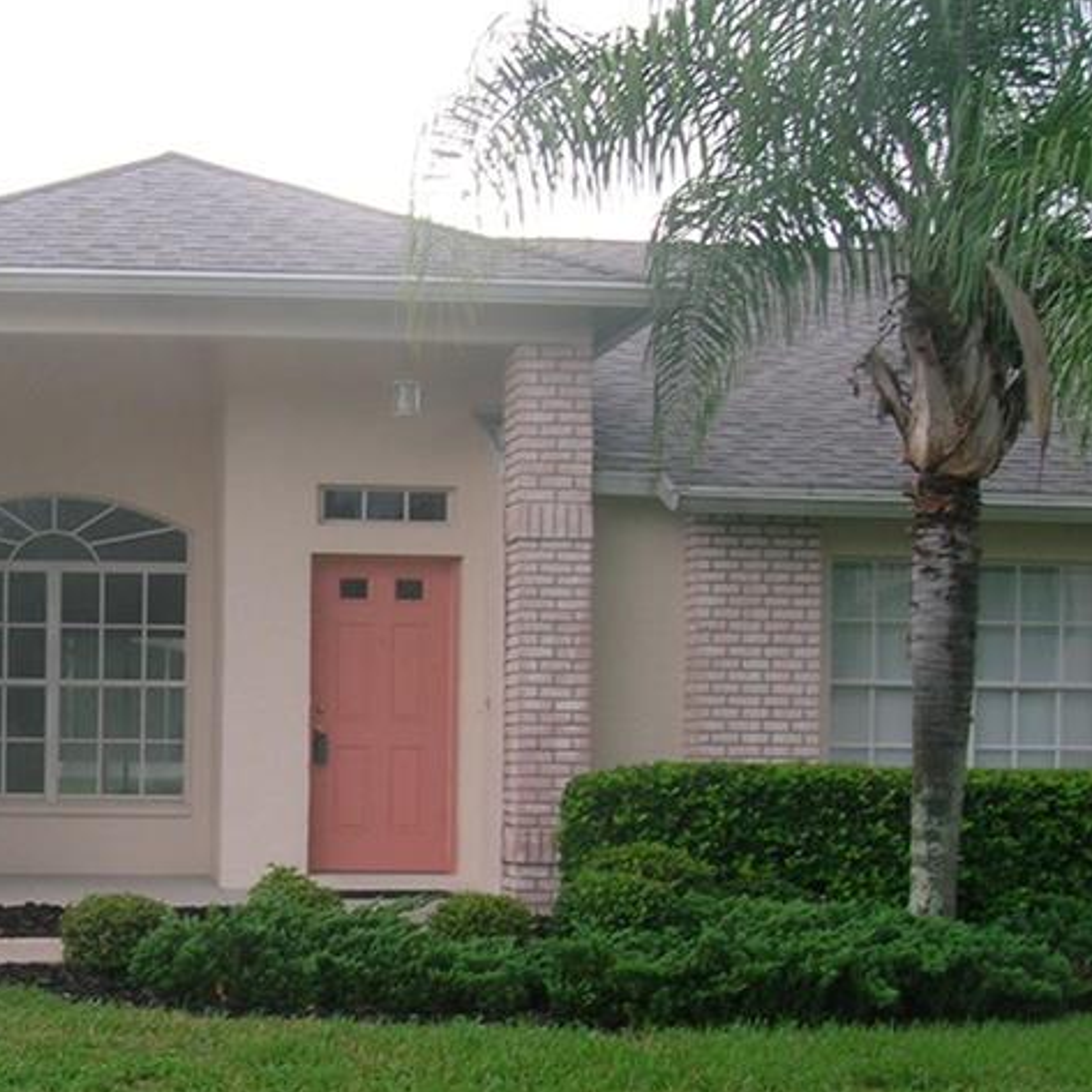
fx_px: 2320
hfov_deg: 25.6
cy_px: 765
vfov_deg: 26.3
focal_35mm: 65
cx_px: 99
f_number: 4.9
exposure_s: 1/49.3
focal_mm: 5.7
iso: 50
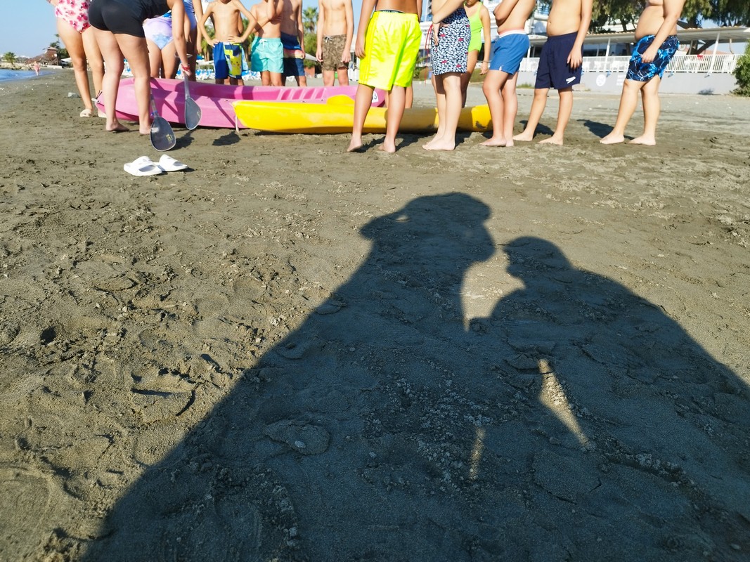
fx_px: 520
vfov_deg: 56.8
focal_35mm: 24
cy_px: 281
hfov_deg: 71.6
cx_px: 375
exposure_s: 1/699
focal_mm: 5.89
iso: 50
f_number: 1.89
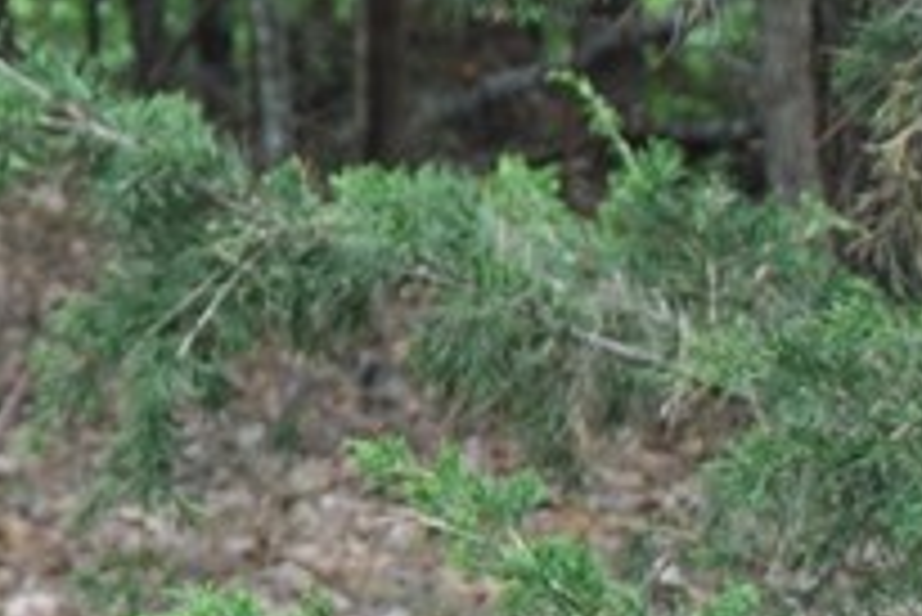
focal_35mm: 206
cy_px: -540
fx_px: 5279
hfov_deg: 8.9
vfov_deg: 6.5
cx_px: -1405
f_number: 5.6
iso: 200
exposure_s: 1/125
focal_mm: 26
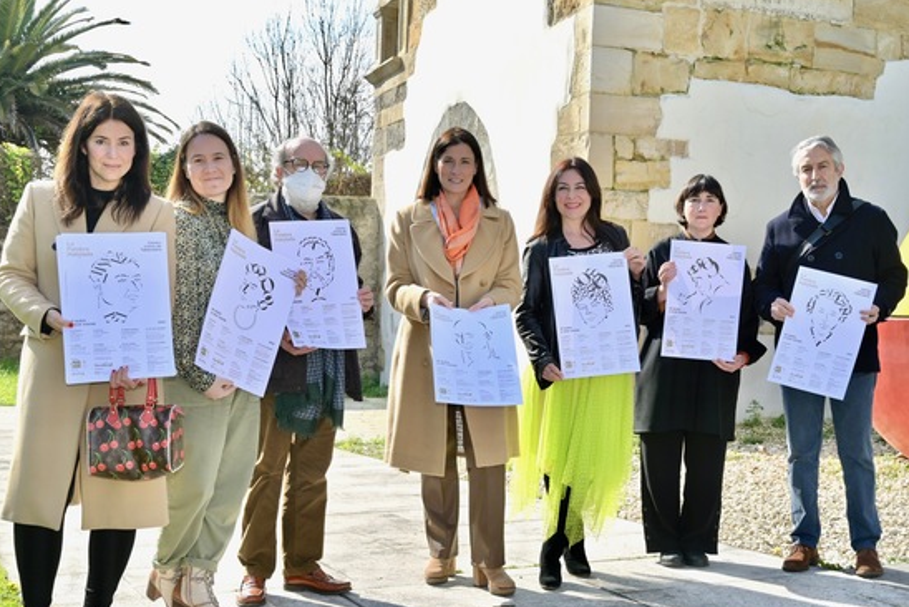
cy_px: 347
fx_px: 1238
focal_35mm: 49
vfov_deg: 27.5
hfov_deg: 40.3
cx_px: 489
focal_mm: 42
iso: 100
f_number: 8
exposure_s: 1/200
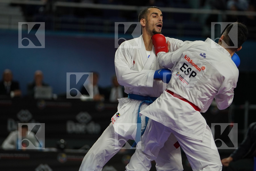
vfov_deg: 5.7
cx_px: 128
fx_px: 1728
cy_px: 86
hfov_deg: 8.5
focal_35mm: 243
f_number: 2.8
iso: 800
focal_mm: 162
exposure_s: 1/1000
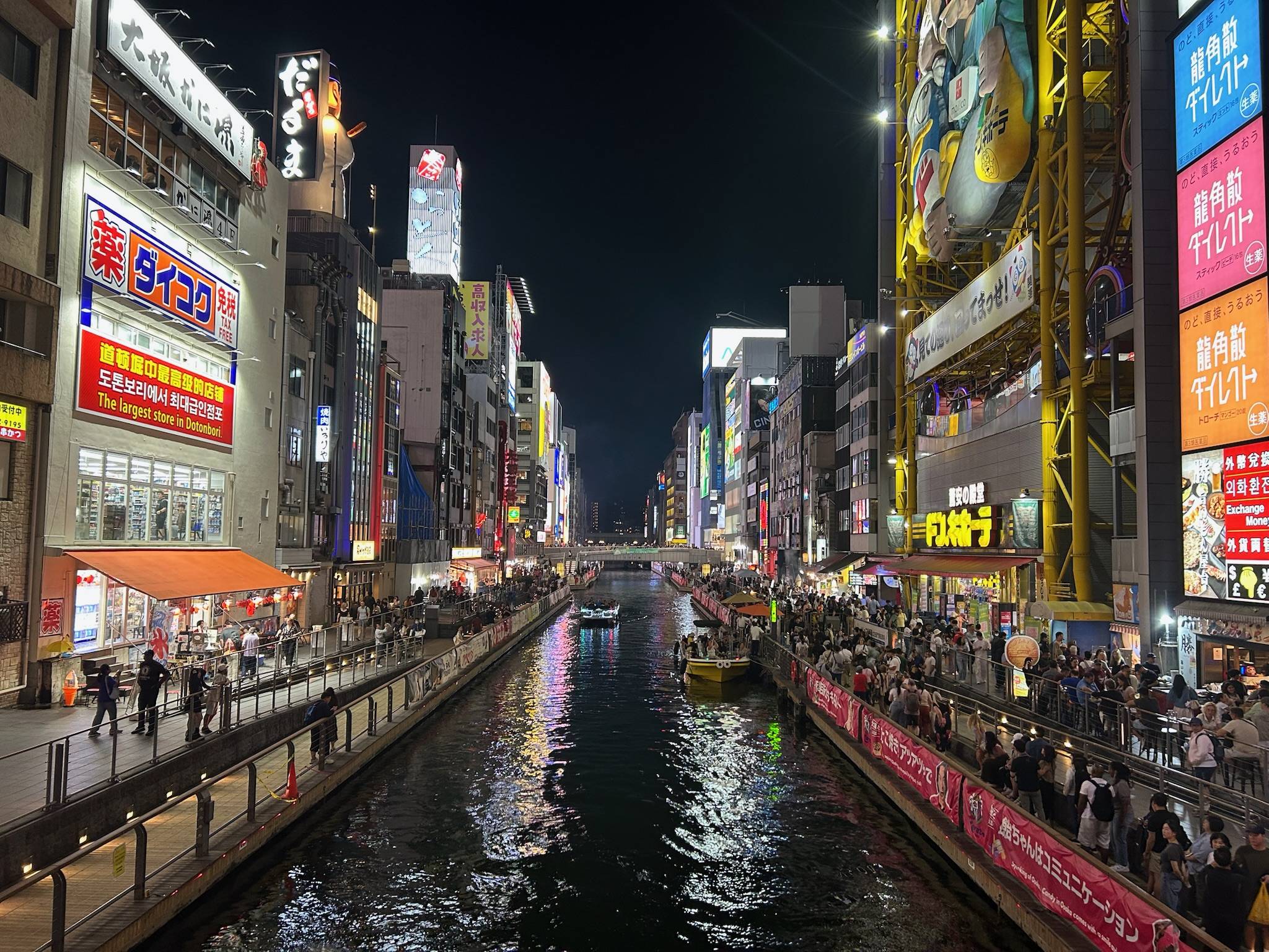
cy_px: 476
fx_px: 953
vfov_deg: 53.1
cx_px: 634
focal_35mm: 26
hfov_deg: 67.3
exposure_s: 1/60
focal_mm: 5.7
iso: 125
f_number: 1.5
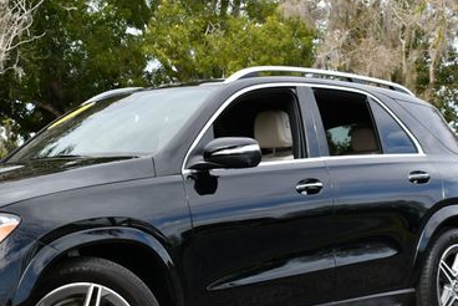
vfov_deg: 17.1
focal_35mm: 80
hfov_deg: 25.2
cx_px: 152
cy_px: 195
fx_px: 1019
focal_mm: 23
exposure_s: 1/250
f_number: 8
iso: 200
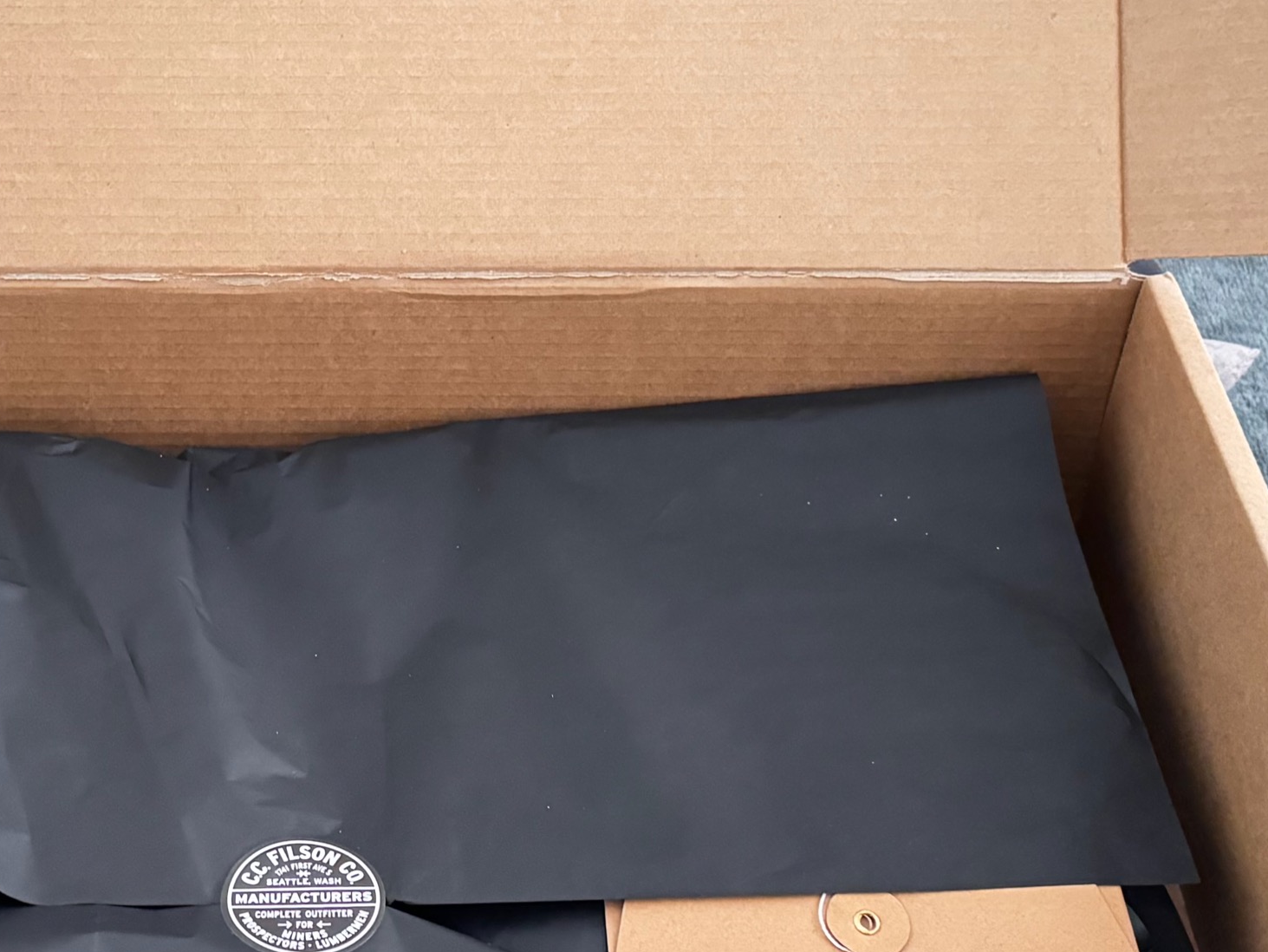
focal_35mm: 41
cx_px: 377
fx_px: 1502
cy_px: 369
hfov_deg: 44.8
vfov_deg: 35.0
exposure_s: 1/30
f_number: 1.78
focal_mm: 6.76
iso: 1250
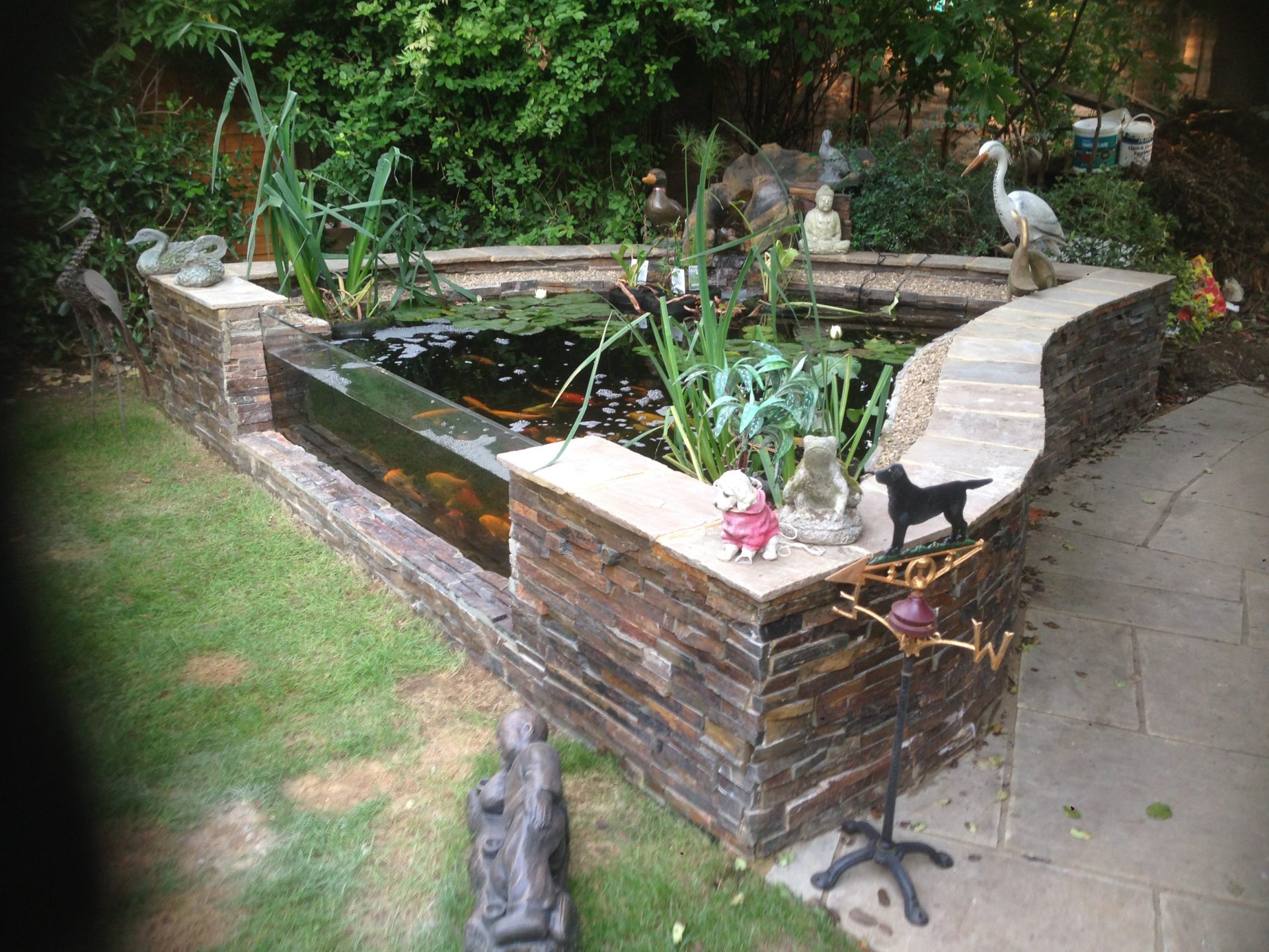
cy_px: 476
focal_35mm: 33
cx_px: 634
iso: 64
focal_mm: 4.12
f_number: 2.4
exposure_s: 1/40
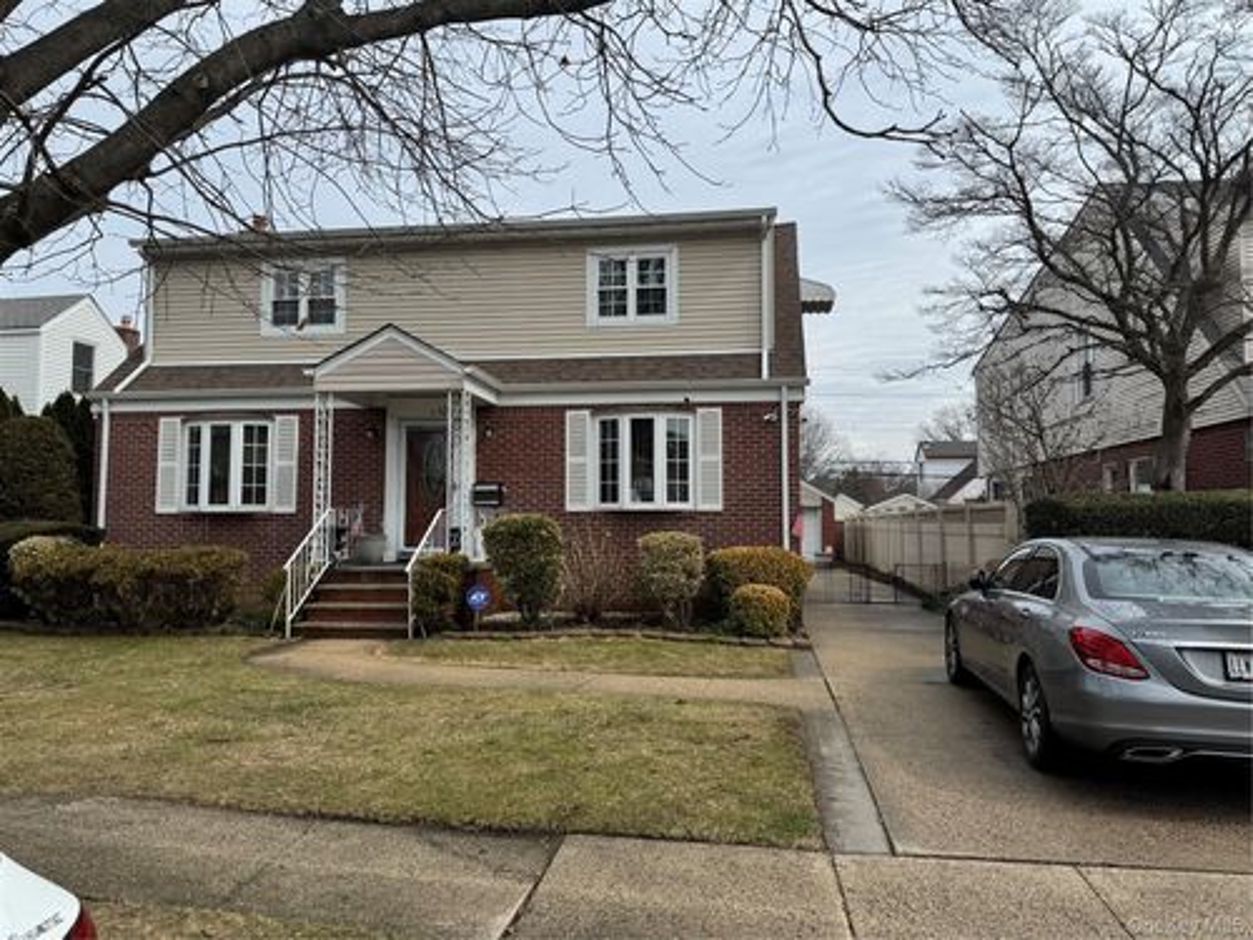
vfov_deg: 56.8
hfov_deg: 71.6
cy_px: 470
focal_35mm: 24
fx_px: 869
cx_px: 626
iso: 80
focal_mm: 6.76
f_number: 1.78
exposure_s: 1/4608
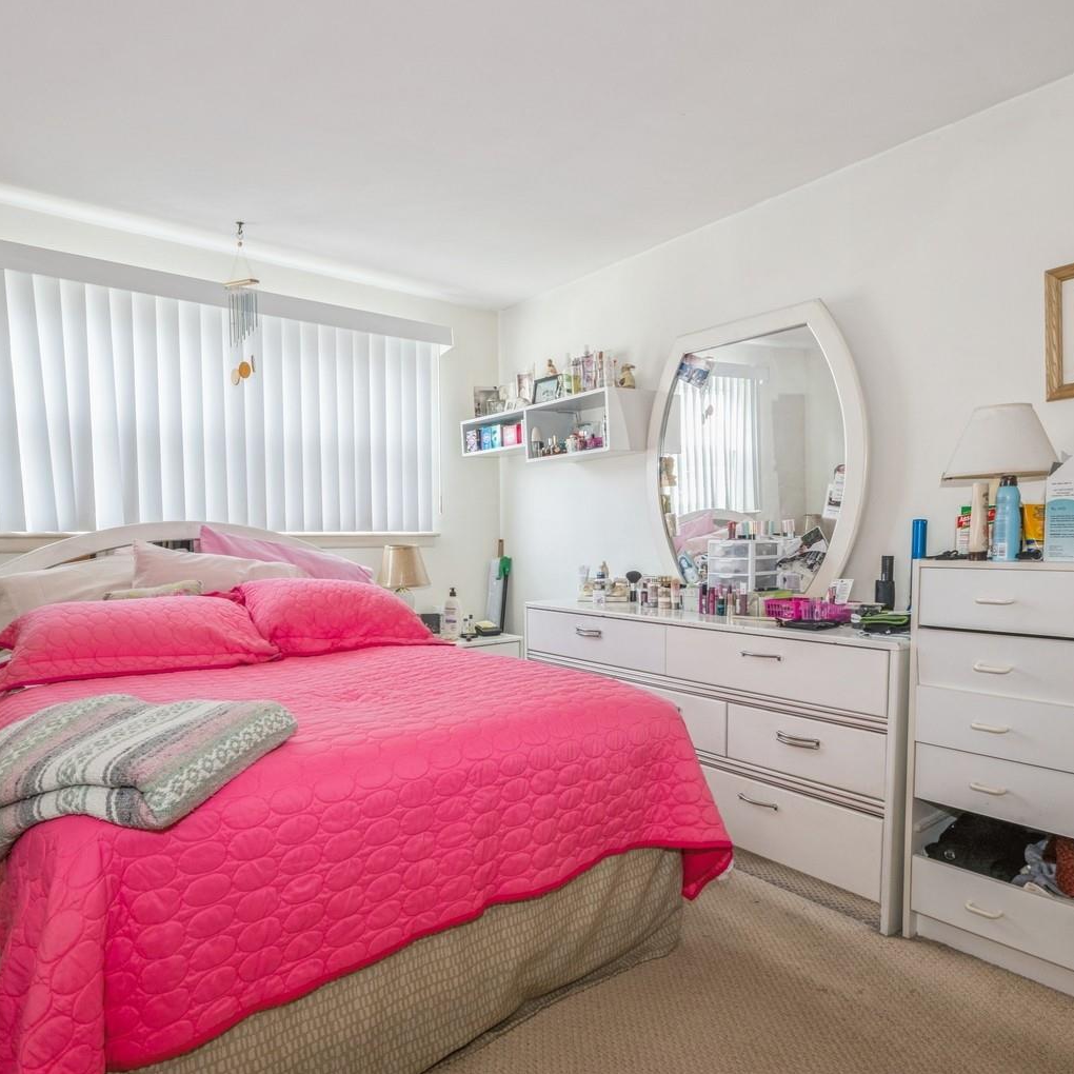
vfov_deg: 73.0
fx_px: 725
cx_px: 534
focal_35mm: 21
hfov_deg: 73.0
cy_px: 526
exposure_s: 1/6
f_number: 11
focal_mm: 15.5
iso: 400
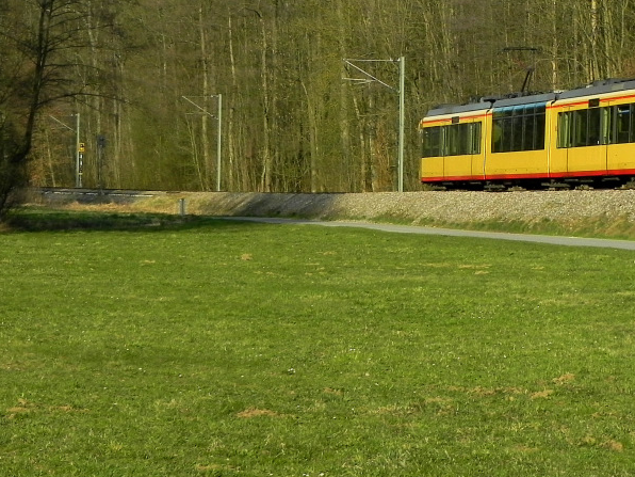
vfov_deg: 10.1
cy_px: 83
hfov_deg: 13.4
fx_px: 2678
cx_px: 543
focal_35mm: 146
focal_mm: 15.1
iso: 160
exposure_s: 1/500
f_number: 6.3
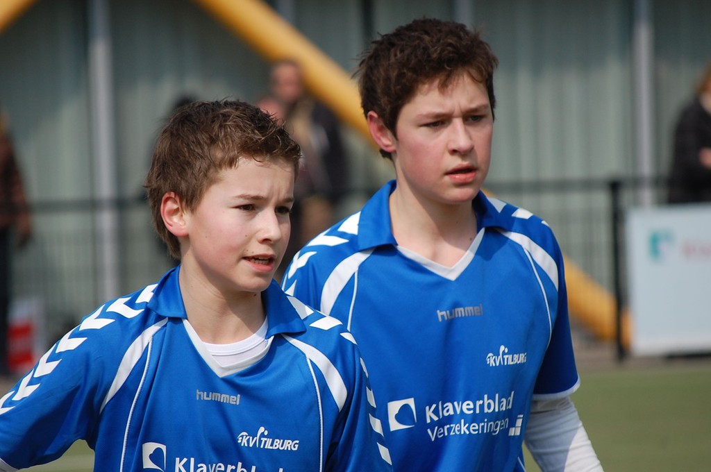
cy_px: 236
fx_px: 5326
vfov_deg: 5.1
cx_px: 356
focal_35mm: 270
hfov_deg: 7.6
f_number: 5.6
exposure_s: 1/1000
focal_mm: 180
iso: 220
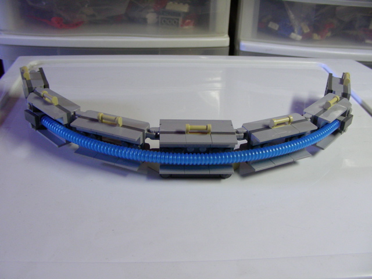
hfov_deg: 49.0
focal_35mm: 38
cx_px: 186
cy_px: 140
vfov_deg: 37.7
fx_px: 408
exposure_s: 1/26
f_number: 3.5
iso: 200
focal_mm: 6.3
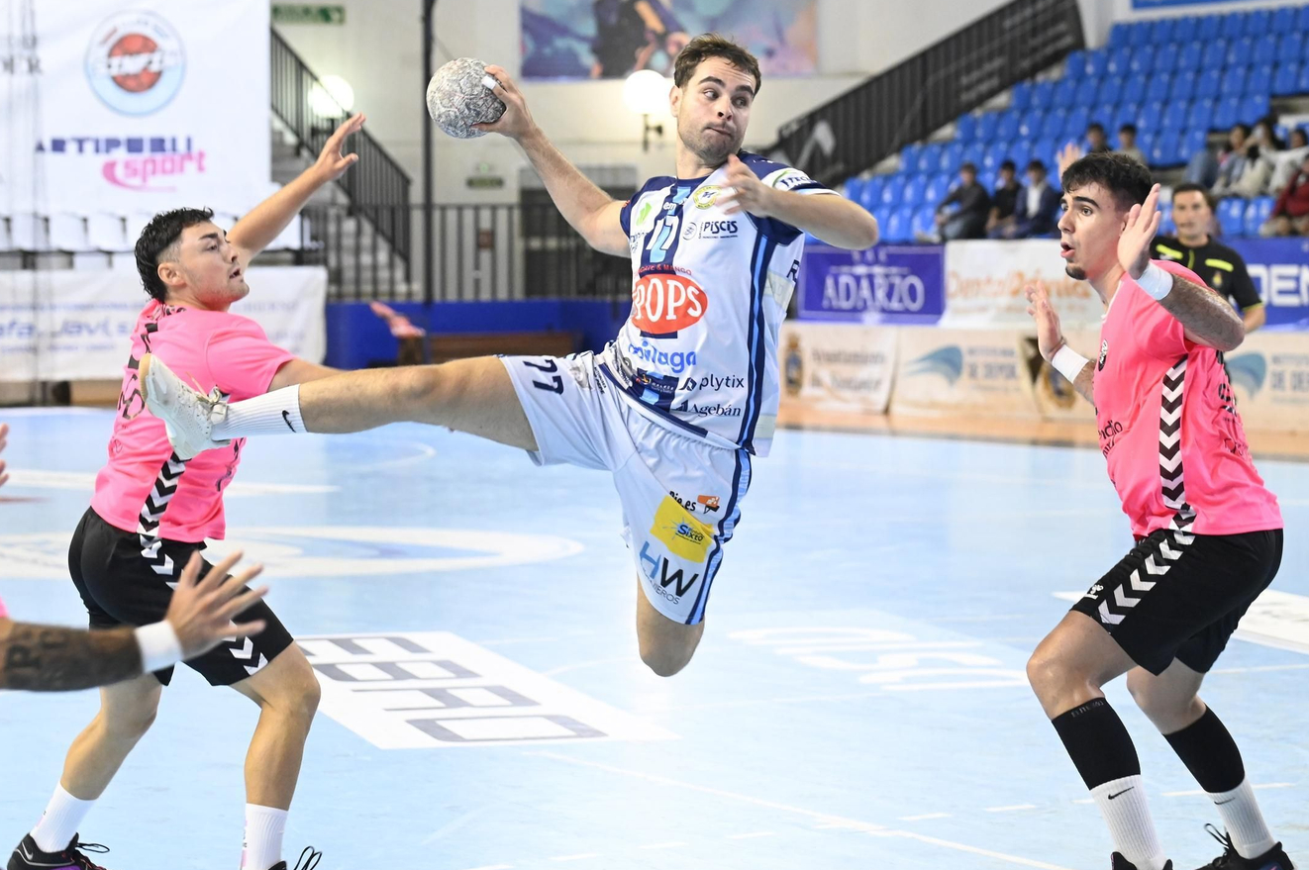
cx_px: 599
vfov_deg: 11.9
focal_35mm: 115
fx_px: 4178
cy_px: 352
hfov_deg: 17.8
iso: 6400
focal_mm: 95
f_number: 4
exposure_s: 1/500
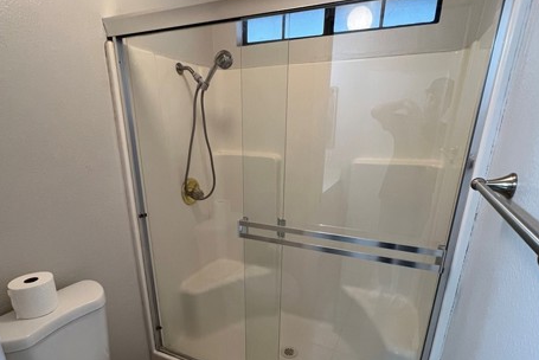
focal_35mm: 19
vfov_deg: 63.5
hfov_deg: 86.9
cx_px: 265
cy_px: 231
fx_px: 285
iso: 160
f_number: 1.8
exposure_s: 1/60
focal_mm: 1.57
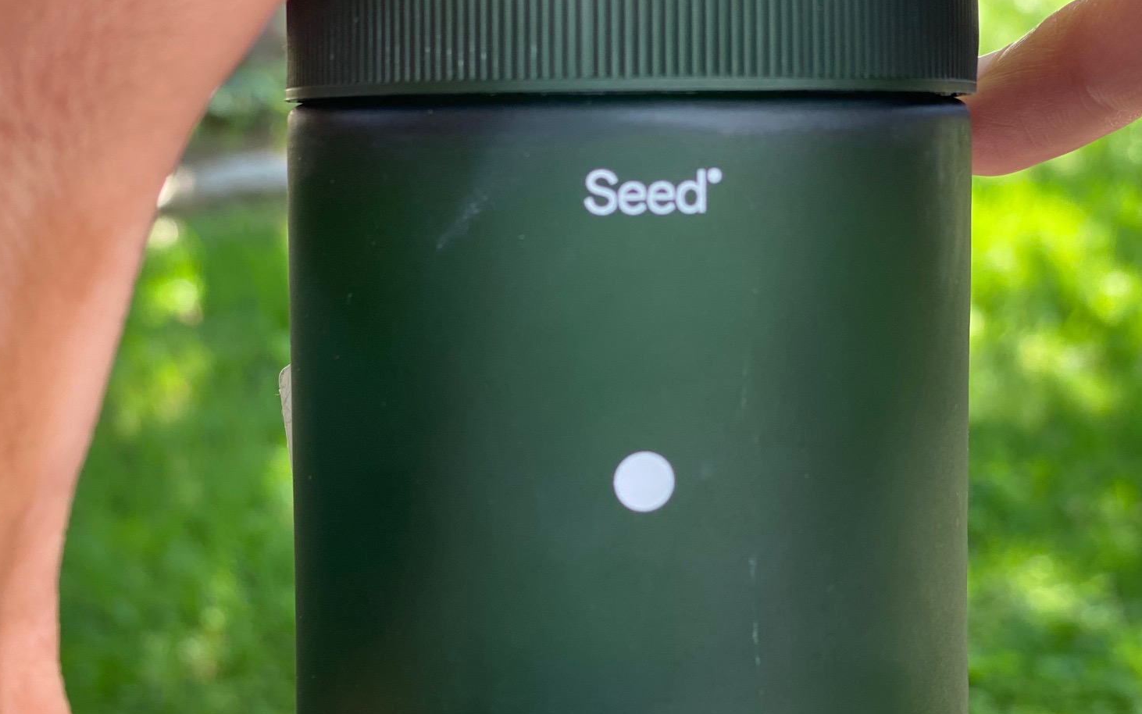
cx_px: 555
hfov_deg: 27.1
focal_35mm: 76
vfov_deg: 17.1
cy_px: 488
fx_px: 2366
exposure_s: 1/122
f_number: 2
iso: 50
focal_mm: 6
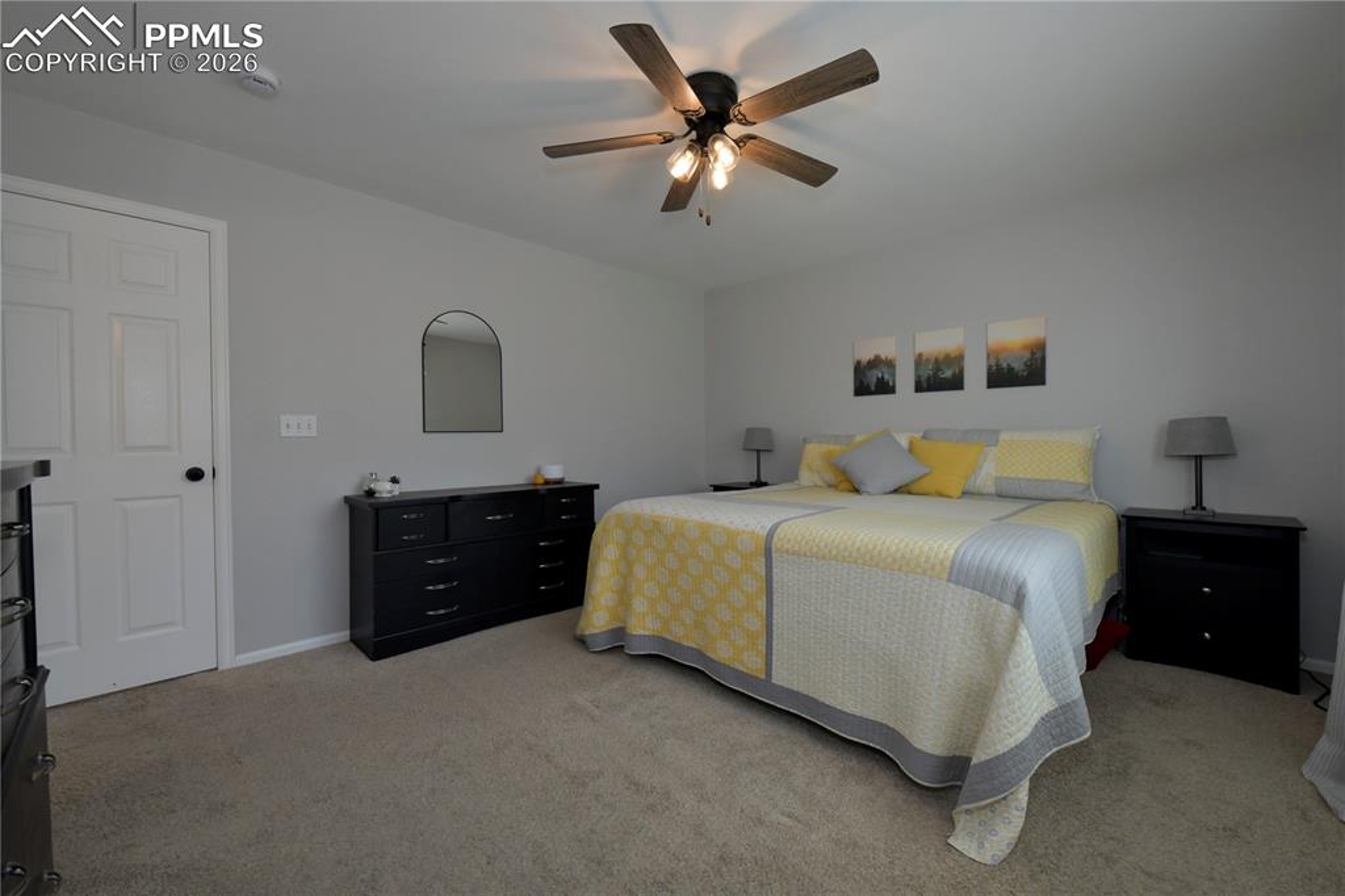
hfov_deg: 104.3
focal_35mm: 14
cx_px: 672
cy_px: 448
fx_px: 523
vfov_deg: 81.2
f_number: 10
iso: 1250
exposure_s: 1/160
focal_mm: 14
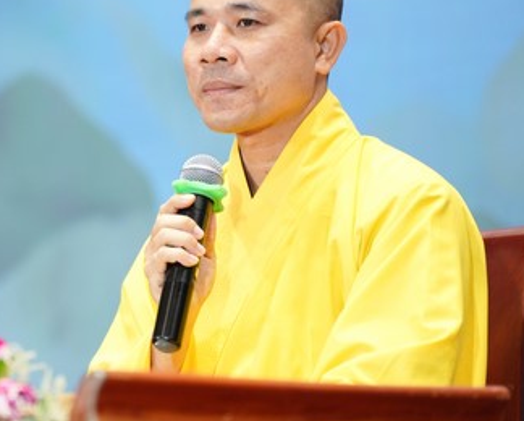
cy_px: 181
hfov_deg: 6.8
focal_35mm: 282
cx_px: 76
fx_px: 4379
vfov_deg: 5.5
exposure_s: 1/100
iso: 2000
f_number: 2.8
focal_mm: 150
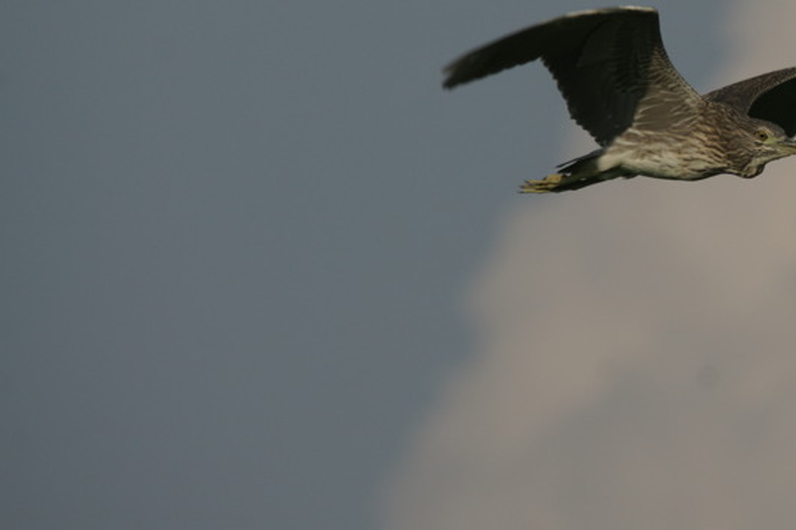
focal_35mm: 1425
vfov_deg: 1.0
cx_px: 737
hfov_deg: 1.4
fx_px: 31497
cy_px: 125
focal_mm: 500
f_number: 11
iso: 200
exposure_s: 1/640
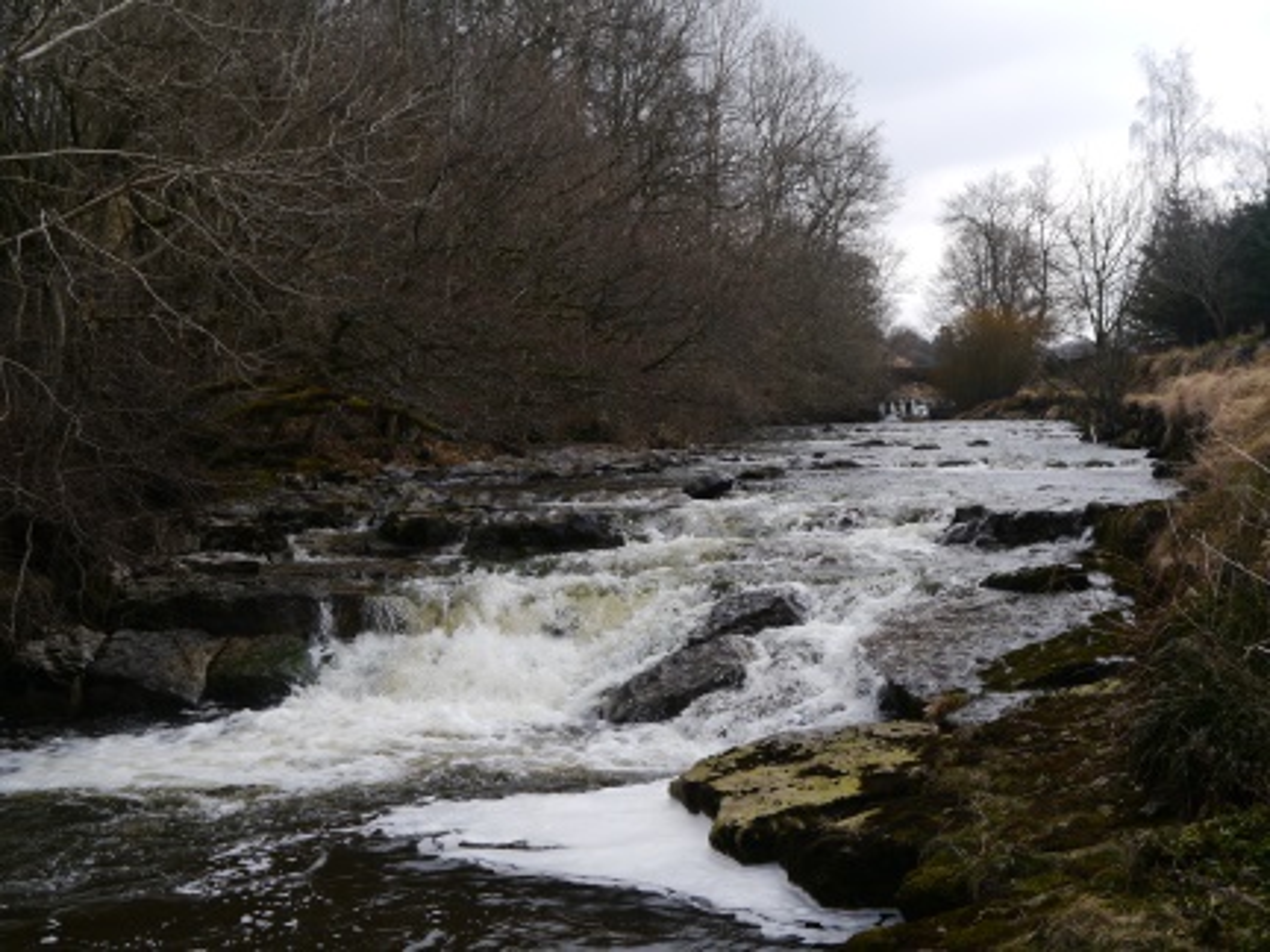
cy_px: 476
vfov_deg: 31.5
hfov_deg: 41.2
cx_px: 635
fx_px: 1688
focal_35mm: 46
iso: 160
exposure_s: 1/200
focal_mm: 23
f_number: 7.1
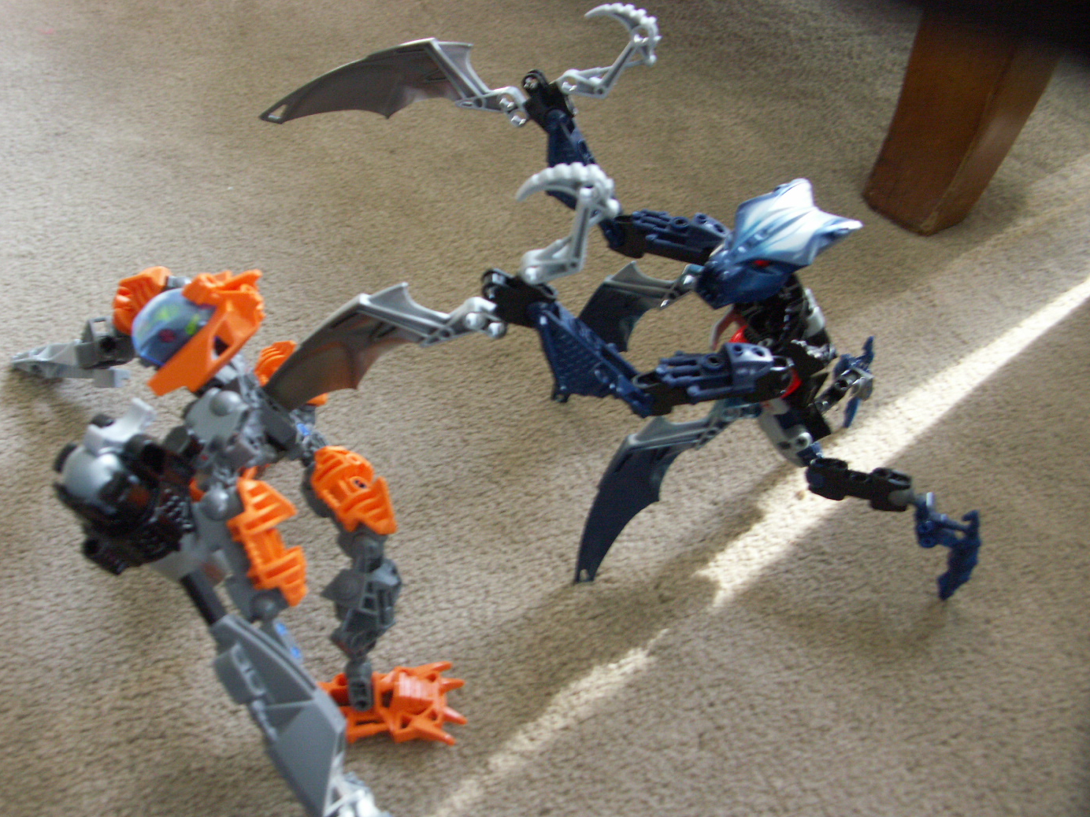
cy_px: 461
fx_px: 1165
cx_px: 501
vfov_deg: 38.6
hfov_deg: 50.1
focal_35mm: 37
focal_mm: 8.29
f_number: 2.8
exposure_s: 1/15
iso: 200
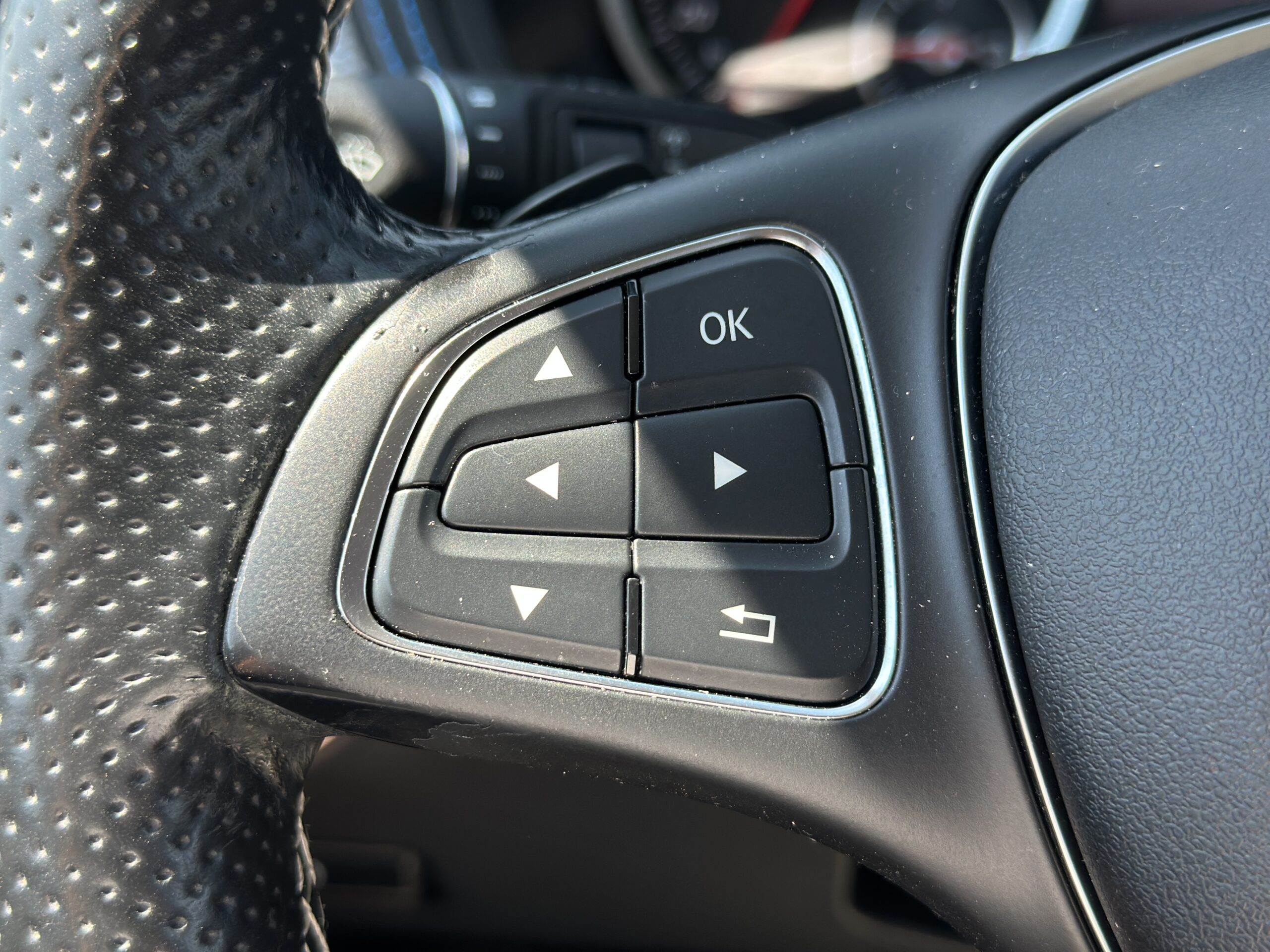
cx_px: 635
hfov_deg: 39.7
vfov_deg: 30.3
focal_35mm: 48
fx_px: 1761
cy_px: 476
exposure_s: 1/325
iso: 80
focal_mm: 6.86
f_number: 1.78
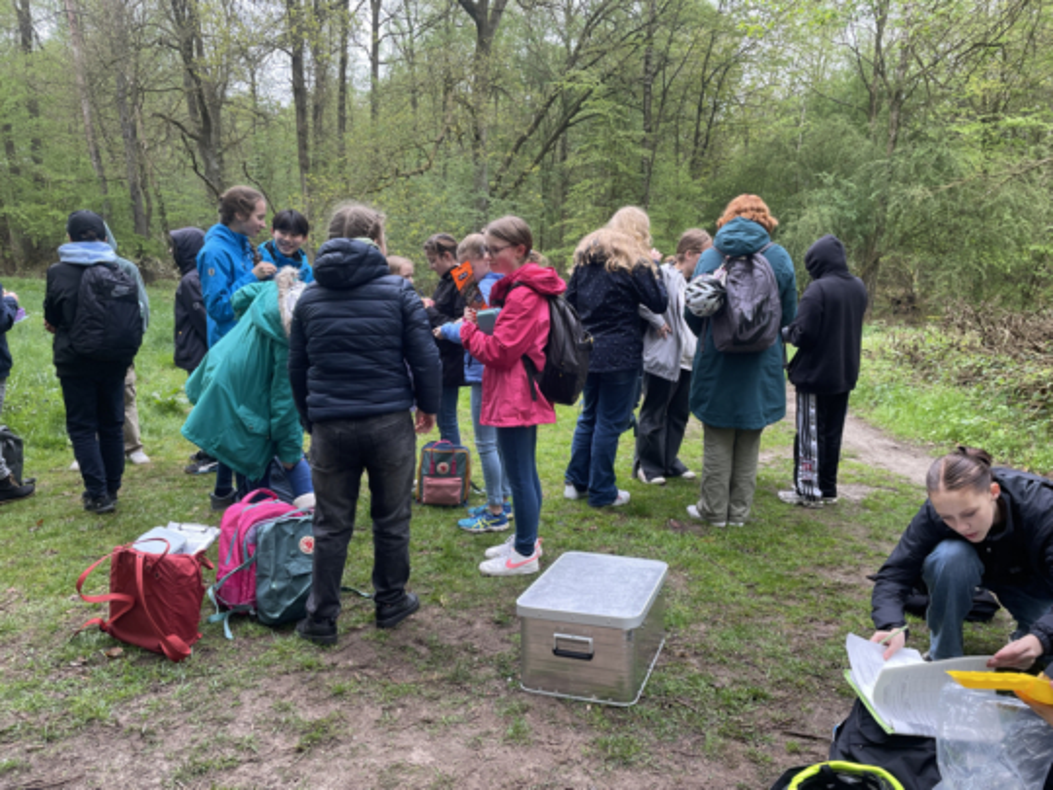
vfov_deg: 53.1
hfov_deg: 67.3
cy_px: 395
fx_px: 791
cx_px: 526
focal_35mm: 26
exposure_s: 1/130
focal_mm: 4.2
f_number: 1.6
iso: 32
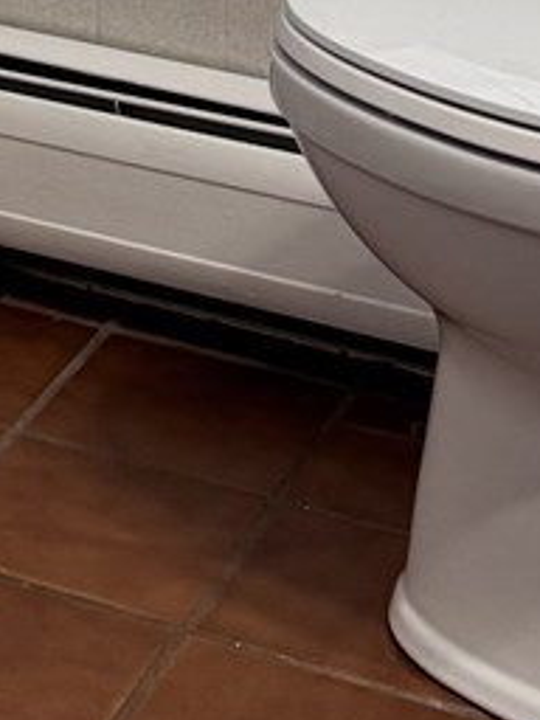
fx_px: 2995
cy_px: -548
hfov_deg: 9.6
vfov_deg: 12.6
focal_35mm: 144
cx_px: -543
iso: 125
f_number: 1.78
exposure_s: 1/120
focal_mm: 6.76
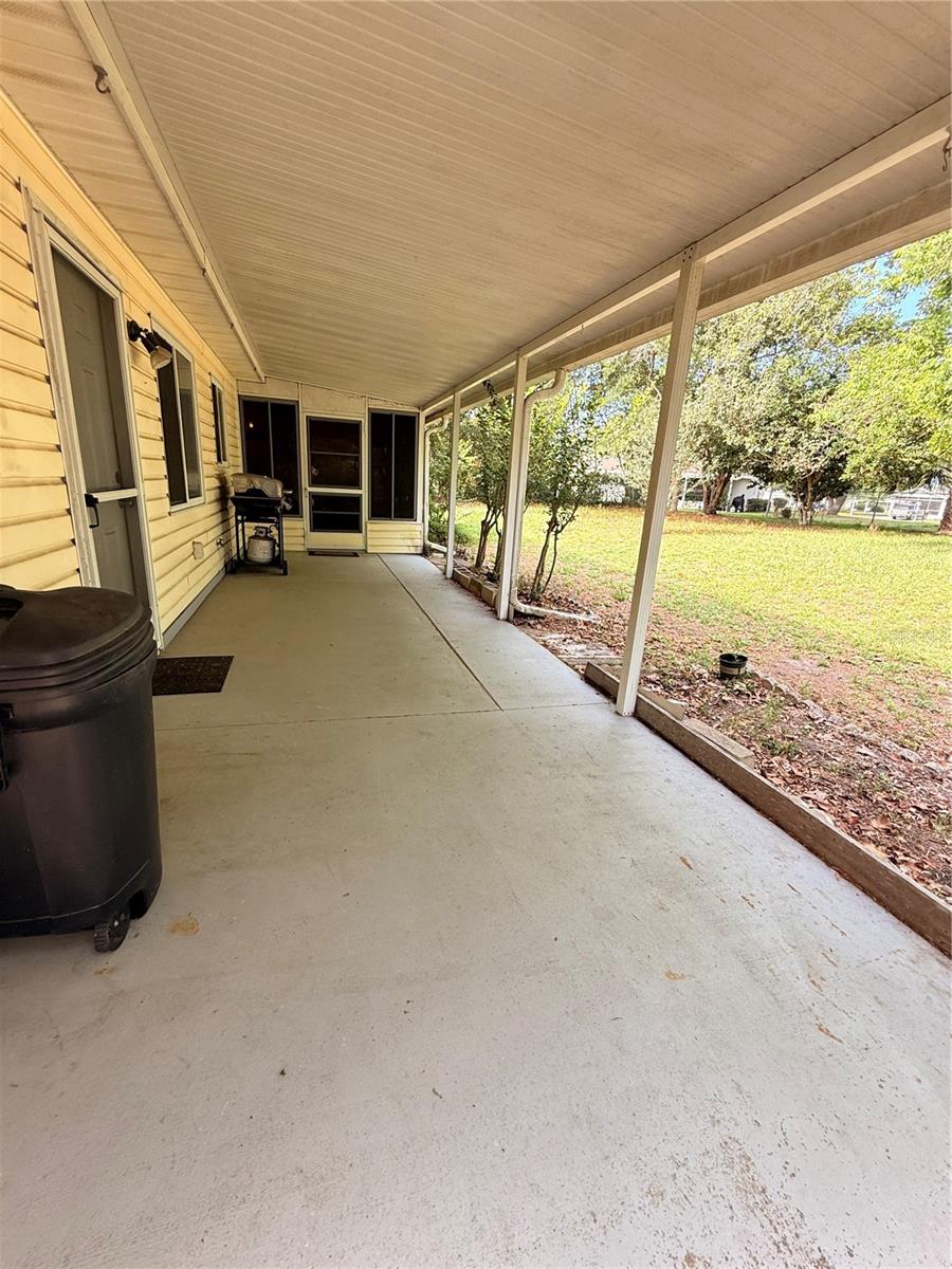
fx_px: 513
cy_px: 634
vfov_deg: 102.1
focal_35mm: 14
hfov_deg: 85.7
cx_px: 476
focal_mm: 2.22
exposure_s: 1/118
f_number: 2.2
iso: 64
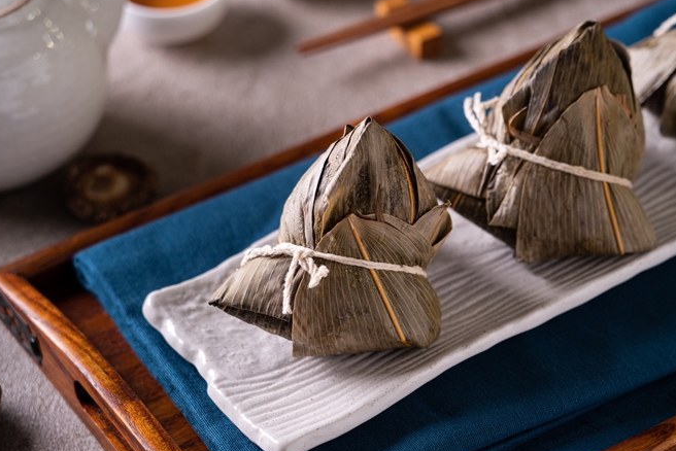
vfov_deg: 10.4
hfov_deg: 15.5
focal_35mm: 132
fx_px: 2480
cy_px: 222
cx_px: 356
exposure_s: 1/40
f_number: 5
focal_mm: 117
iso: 250
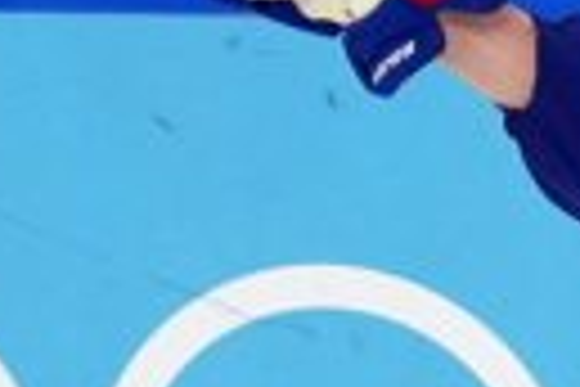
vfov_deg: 0.4
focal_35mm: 3099
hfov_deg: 0.7
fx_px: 49924
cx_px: 886
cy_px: 968
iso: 2000
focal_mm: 400
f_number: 3.5
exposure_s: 1/2000
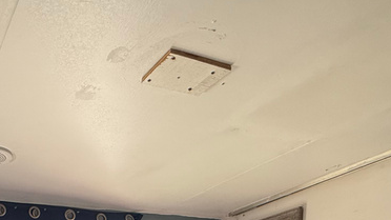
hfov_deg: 44.2
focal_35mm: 42
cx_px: 42
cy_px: 384
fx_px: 435
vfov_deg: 20.7
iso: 250
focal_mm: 2.22
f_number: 2.2
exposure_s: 1/99
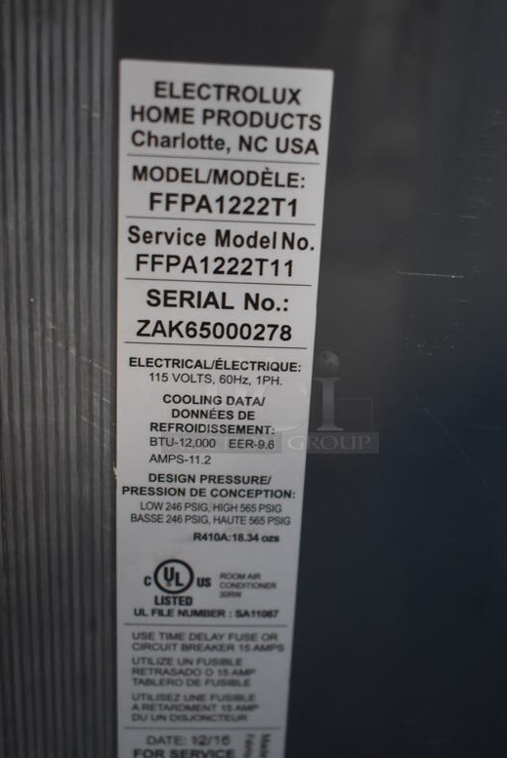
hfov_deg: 28.3
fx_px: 1004
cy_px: 402
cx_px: 271
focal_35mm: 48
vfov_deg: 41.4
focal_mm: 27
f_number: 4
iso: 1800
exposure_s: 1/60
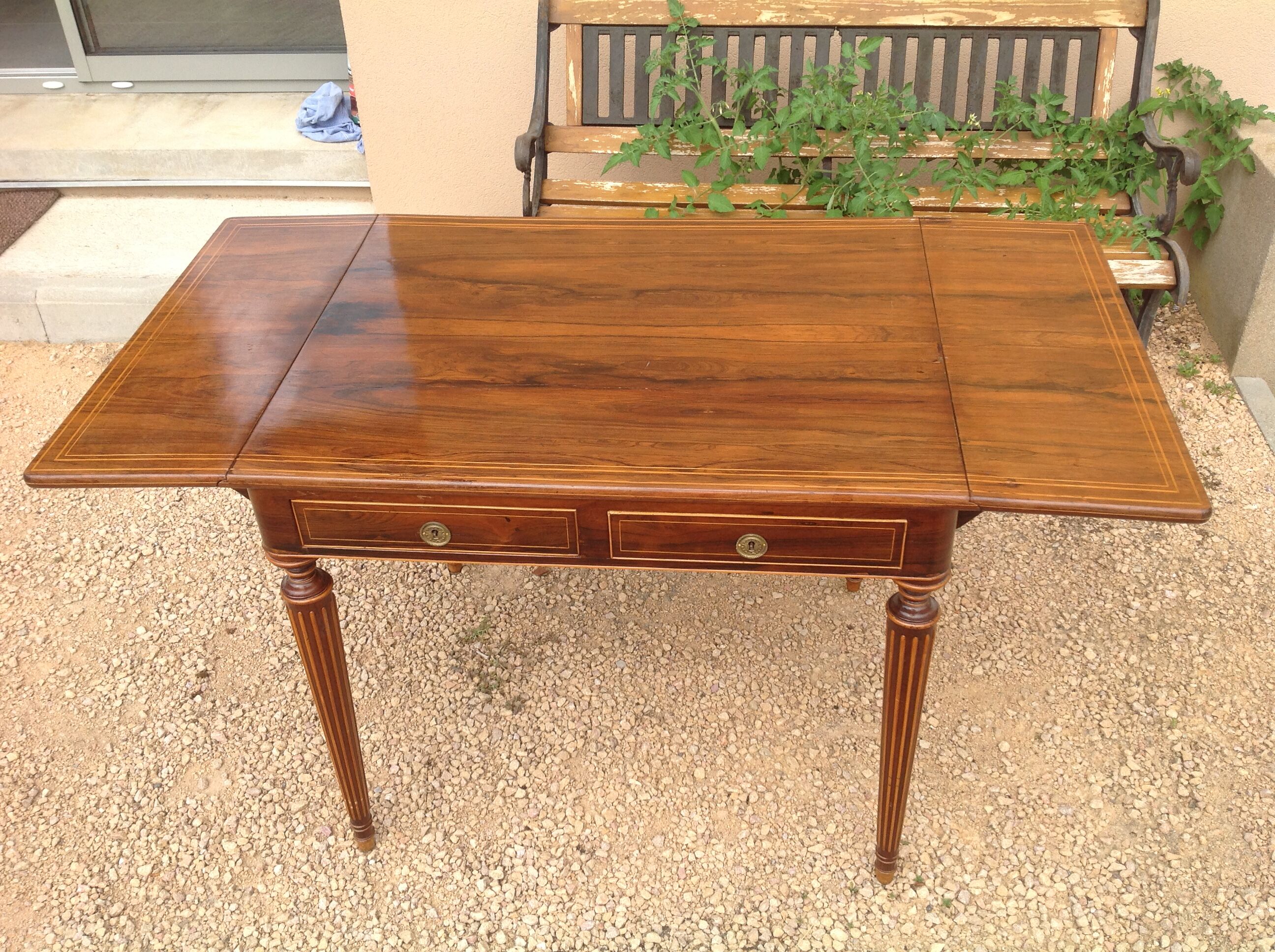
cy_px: 476
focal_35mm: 35
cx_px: 638
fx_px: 1287
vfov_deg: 40.6
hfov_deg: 52.7
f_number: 2.4
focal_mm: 4.28
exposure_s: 1/756
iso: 50
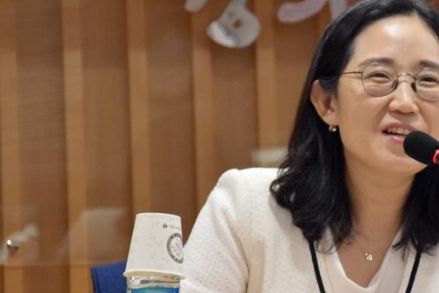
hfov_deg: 5.8
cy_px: 167
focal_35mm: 353
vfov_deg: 3.9
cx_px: 365
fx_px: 4306
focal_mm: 116
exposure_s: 1/160
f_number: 5.6
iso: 1600
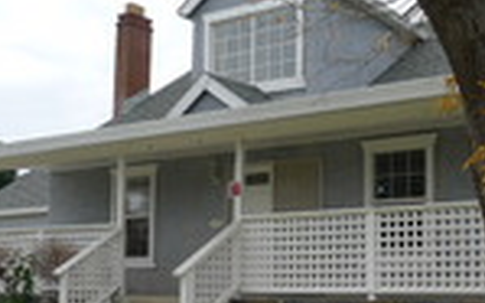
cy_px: 235
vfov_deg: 21.7
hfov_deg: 34.2
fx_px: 780
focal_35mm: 59
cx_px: 329
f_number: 2.8
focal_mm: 5.1
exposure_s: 1/250
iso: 80
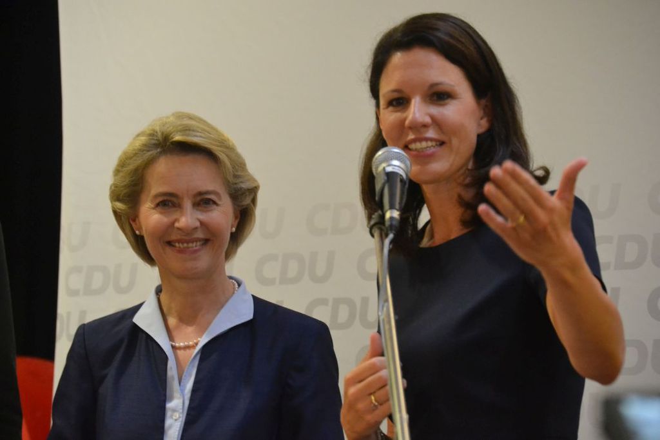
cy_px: 220
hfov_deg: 12.2
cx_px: 330
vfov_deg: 8.2
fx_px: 3079
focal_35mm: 168
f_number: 5.6
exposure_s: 1/60
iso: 2800
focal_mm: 112
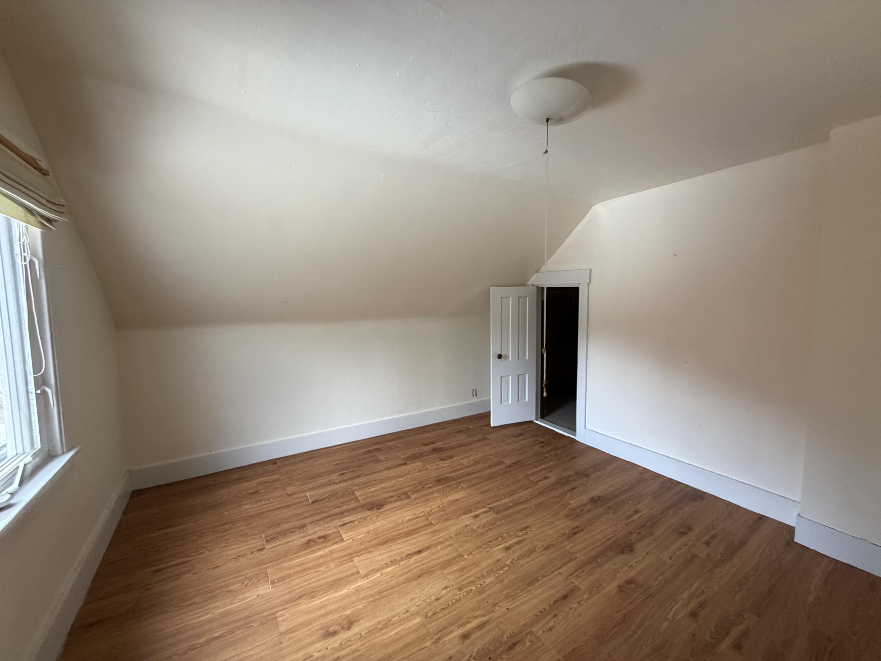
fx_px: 356
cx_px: 440
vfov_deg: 85.7
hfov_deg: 102.1
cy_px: 330
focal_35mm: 14
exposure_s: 1/70
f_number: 2.2
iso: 320
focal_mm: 2.22
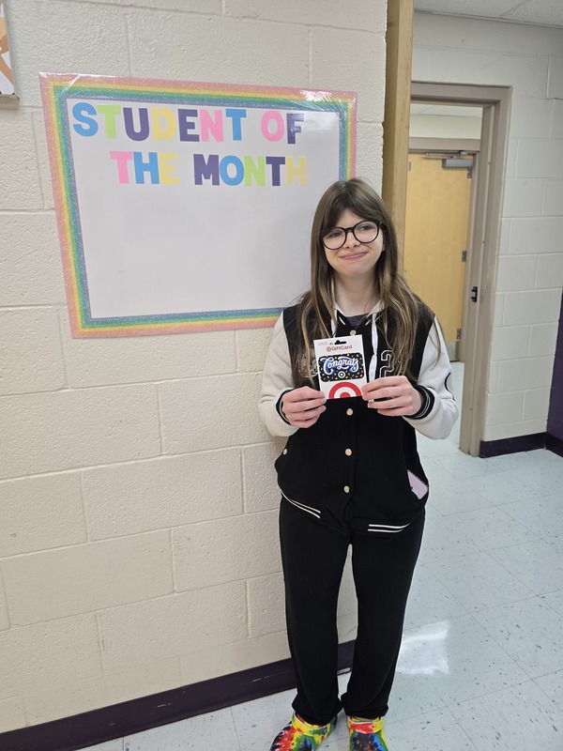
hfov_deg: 58.9
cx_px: 282
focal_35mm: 23
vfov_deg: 73.9
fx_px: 499
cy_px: 376
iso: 160
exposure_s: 1/120
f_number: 1.7
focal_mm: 6.3
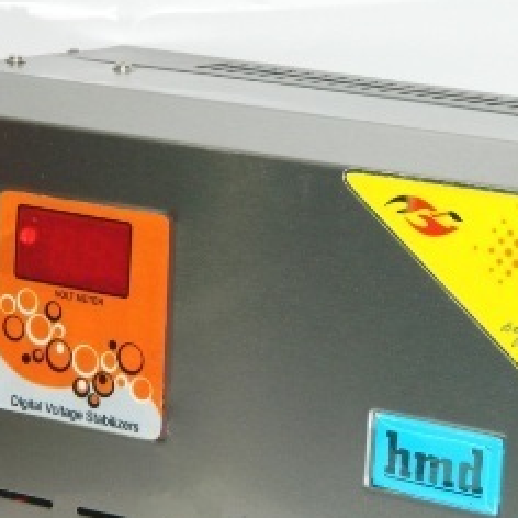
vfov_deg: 11.1
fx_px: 2658
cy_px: 398
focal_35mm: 157
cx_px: 338
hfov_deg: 11.1
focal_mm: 15.1
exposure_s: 1/50
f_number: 4.2
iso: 200
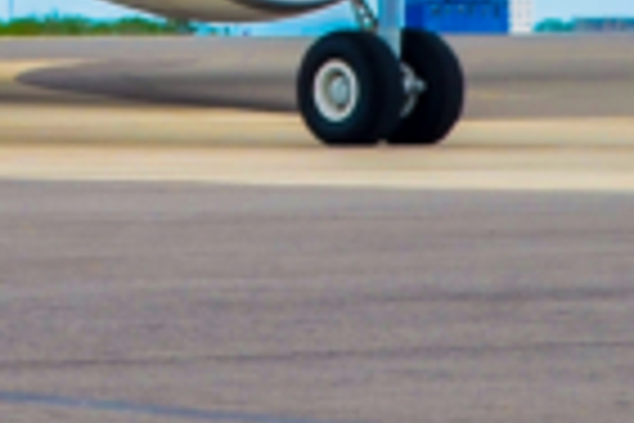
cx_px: -540
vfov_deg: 3.1
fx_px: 7660
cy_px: -410
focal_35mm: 435
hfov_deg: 4.7
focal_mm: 40
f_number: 6.3
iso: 100
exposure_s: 1/250
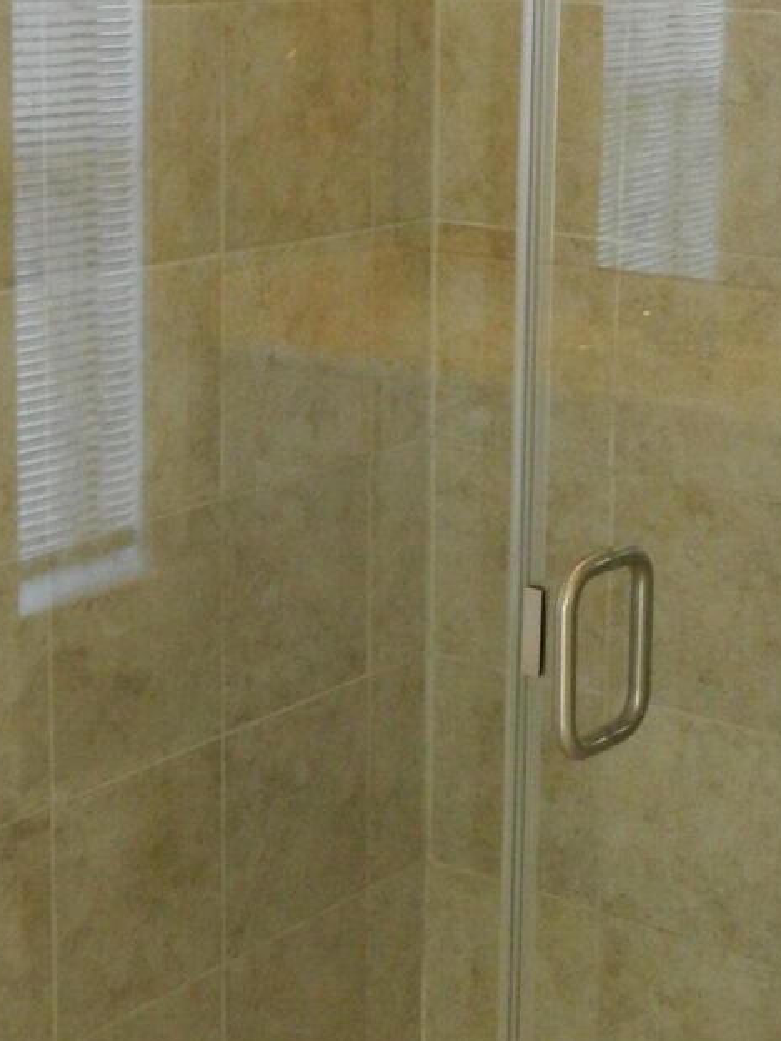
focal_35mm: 80
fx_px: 2406
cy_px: 265
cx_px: 373
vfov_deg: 24.2
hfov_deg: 18.4
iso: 200
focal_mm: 4.5
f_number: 3.1
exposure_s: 1/30
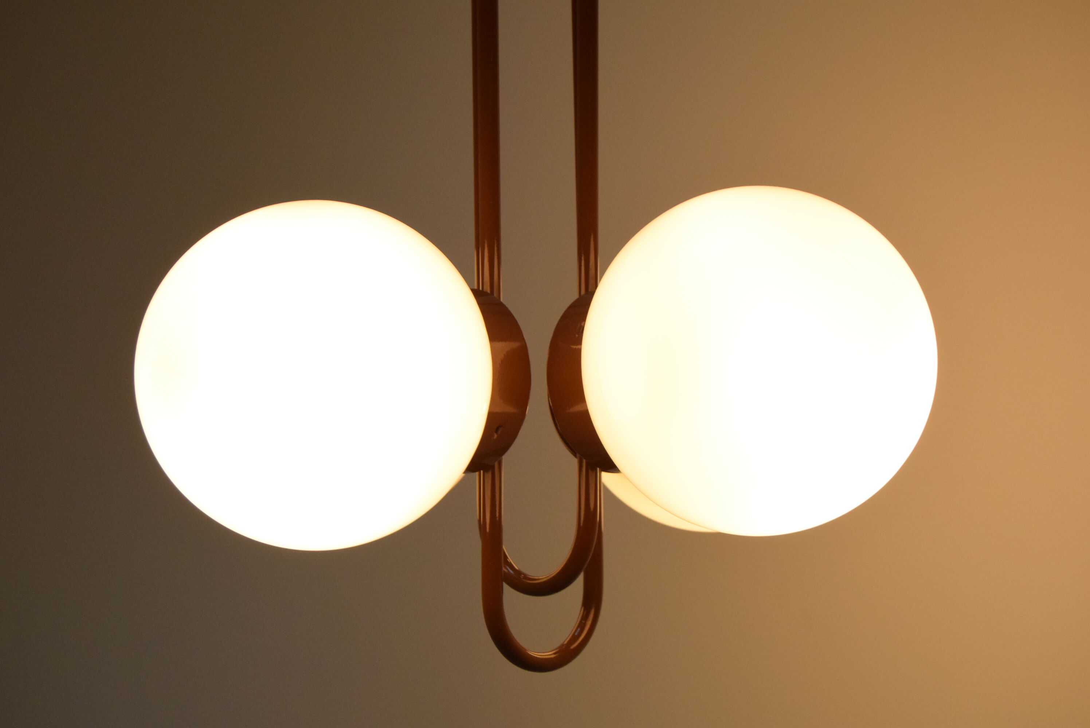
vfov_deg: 22.7
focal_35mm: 60
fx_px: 1818
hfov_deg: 33.4
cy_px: 364
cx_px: 545
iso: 1600
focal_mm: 40
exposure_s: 1/200
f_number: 7.1
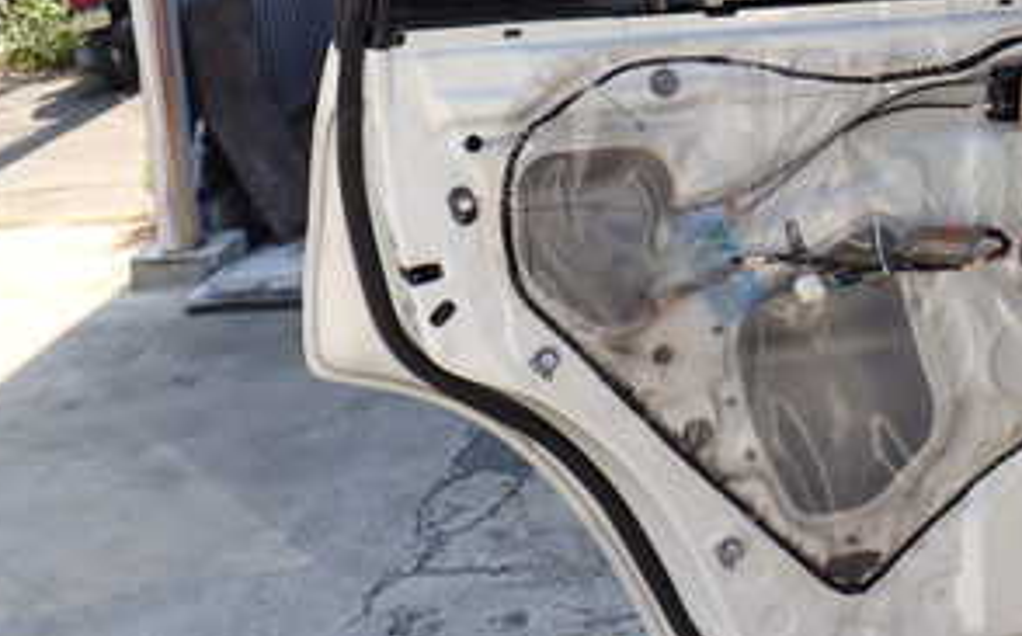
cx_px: 765
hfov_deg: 31.0
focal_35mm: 65
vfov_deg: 19.5
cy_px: 24
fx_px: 1808
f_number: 3.2
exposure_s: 1/250
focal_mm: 5.4
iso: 100
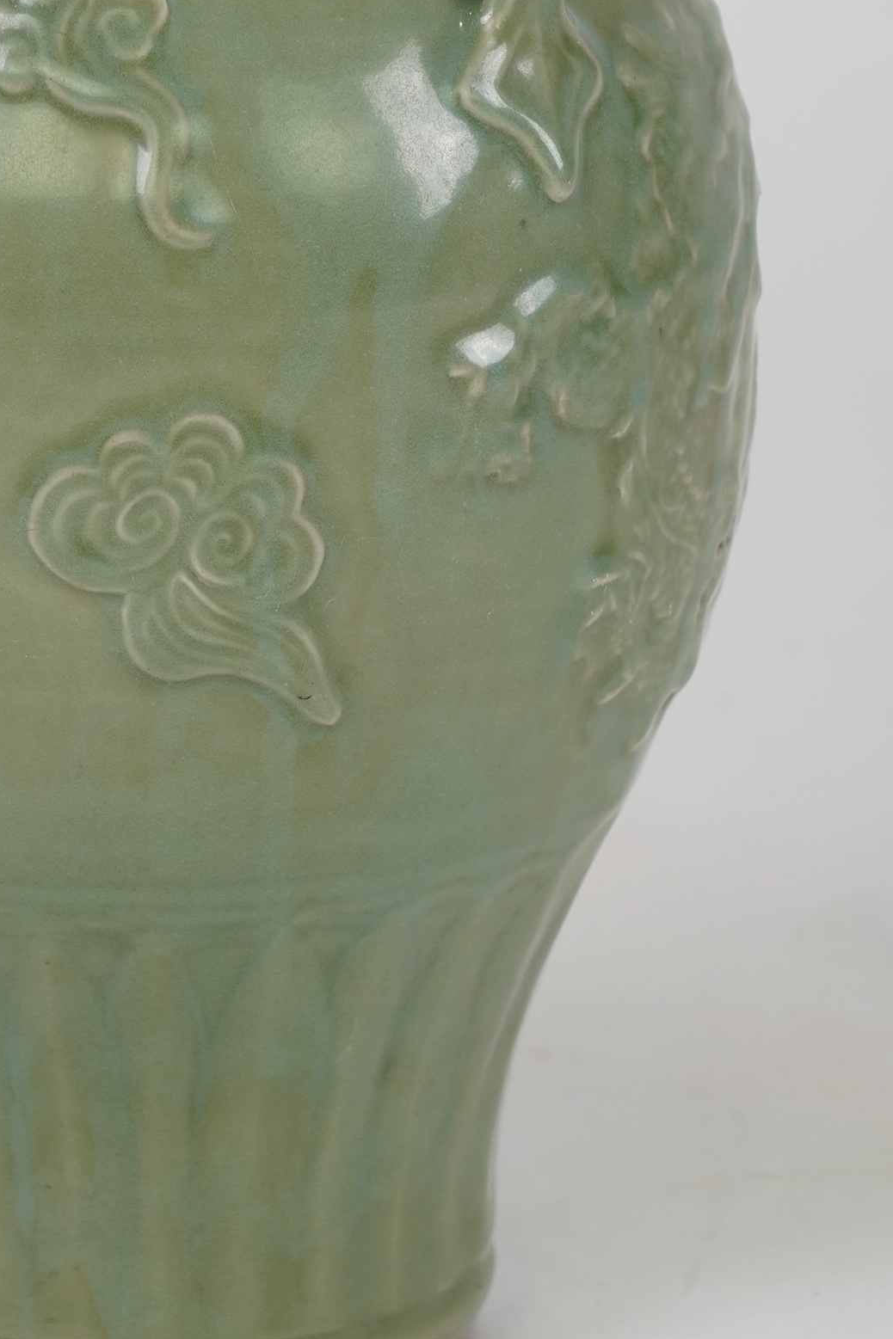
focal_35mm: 185
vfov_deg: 11.1
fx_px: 6883
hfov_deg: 7.4
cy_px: 511
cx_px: 117
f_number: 9
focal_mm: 105
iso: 500
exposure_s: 1/125
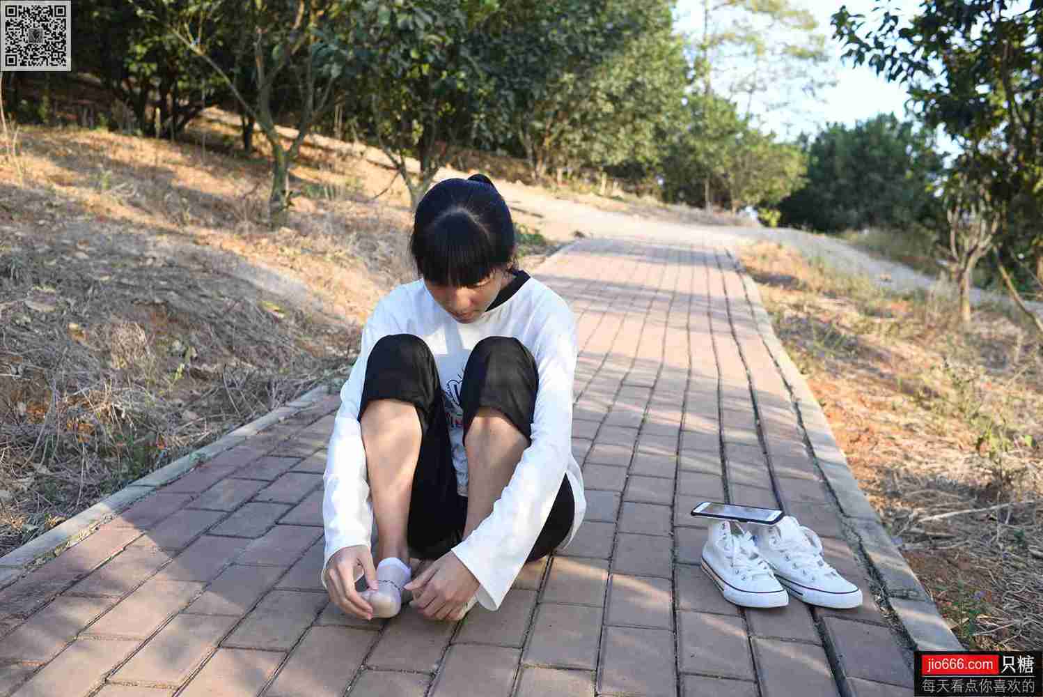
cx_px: 522
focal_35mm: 35
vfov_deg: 37.9
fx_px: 1014
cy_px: 348
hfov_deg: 54.4
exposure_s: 1/160
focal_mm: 35
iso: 160
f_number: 5.6
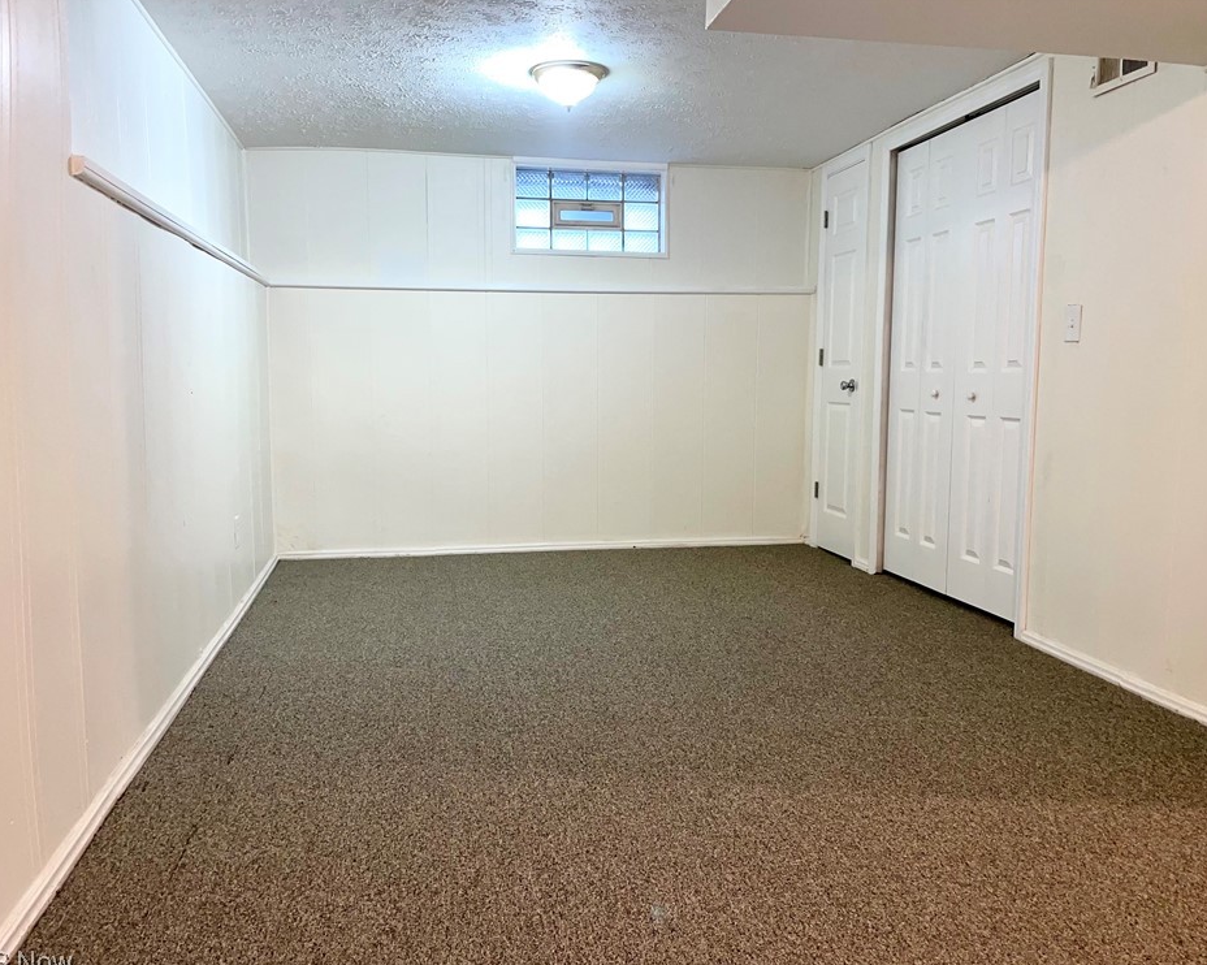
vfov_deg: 51.5
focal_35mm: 28
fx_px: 1000
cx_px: 610
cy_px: 492
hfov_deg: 62.2
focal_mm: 4.2
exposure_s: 1/15
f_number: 1.6
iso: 50
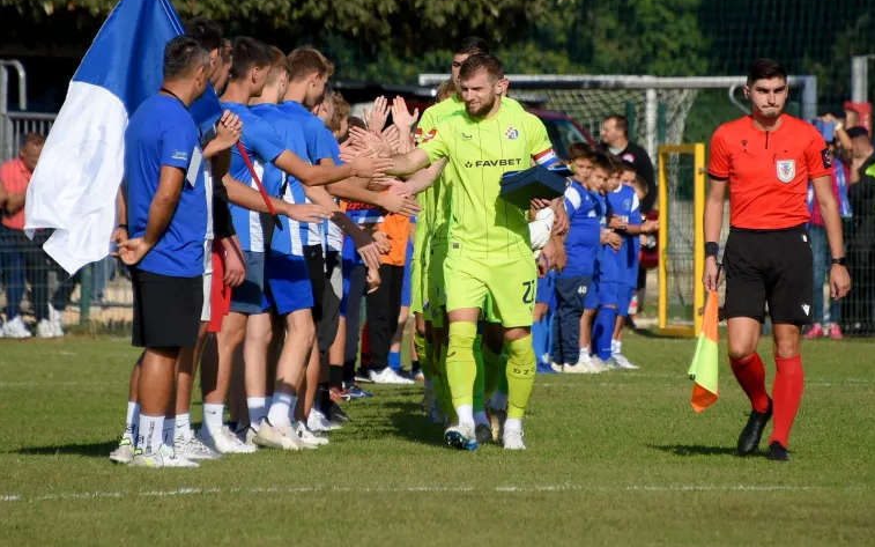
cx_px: 438
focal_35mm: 307
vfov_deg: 4.3
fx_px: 7320
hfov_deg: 6.8
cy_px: 257
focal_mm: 300
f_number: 5.6
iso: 400
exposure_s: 1/2500
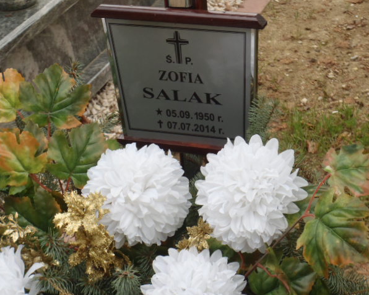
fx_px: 1168
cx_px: 193
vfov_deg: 14.4
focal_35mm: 107
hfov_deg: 18.0
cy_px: 148
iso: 200
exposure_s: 1/100
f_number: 5.1
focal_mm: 18.2
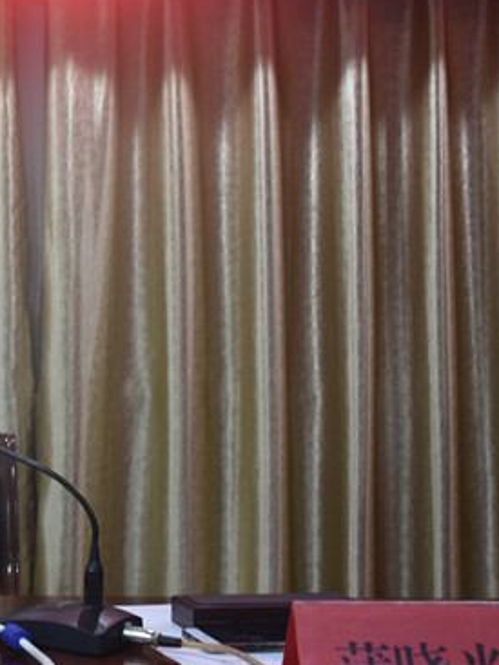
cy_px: 257
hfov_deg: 21.1
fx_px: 1209
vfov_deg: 30.6
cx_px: -152
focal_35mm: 63
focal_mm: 20
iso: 200
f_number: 3.5
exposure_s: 1/10
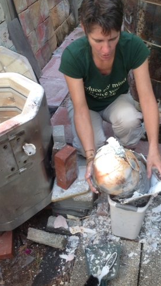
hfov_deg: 30.3
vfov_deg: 51.6
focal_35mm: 39
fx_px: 296
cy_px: 140
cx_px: 98
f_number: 2.4
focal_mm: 4.28
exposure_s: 1/120
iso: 64
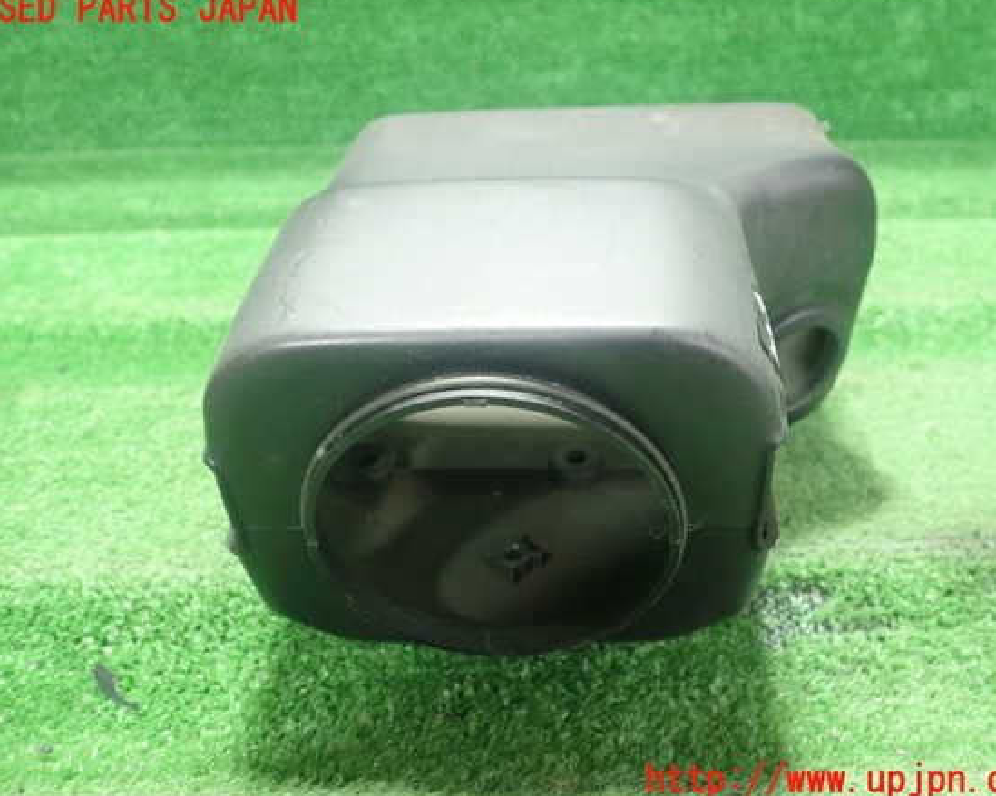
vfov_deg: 45.8
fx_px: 943
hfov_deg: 55.7
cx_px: 512
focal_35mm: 32
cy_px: 395
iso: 800
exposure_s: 1/60
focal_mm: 5.5
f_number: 2.3
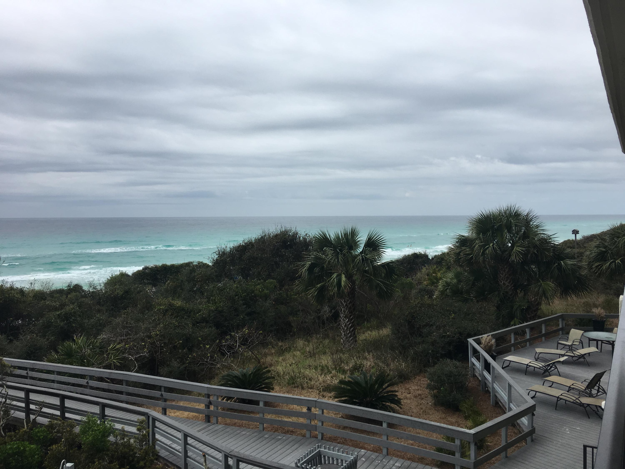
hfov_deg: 61.7
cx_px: 312
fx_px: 524
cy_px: 234
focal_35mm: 29
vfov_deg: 48.2
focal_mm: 4.15
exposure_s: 1/1202
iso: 25
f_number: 2.2
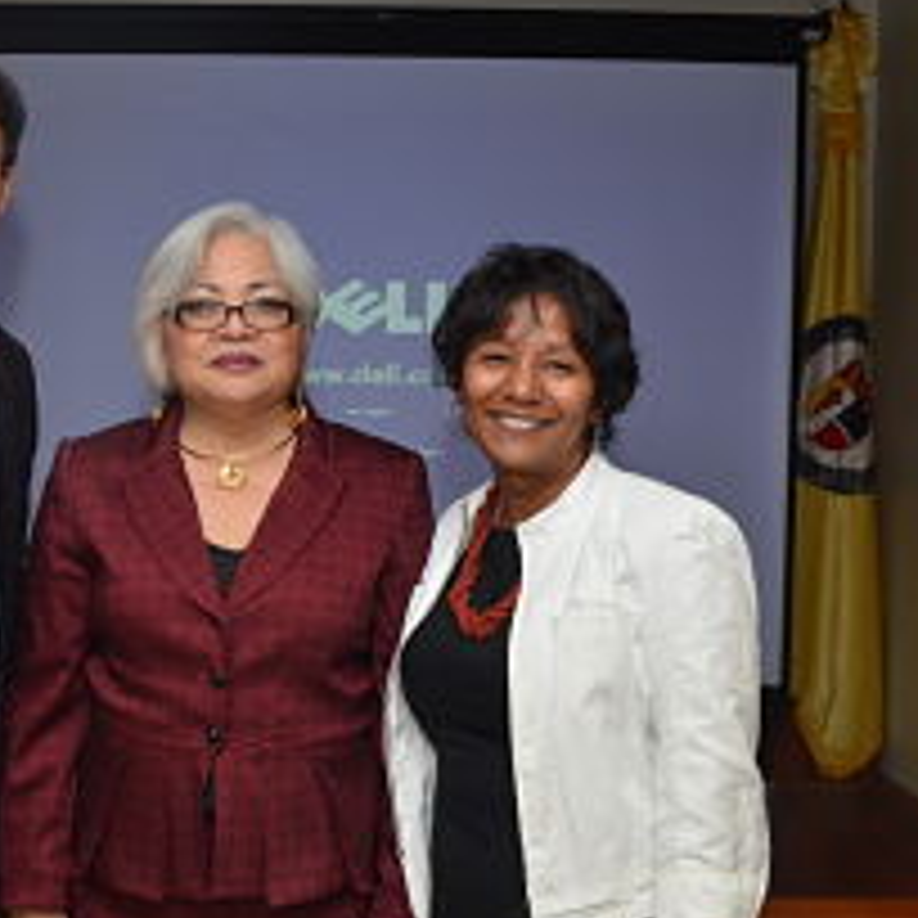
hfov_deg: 32.9
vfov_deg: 34.0
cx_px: 162
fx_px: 1500
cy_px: 493
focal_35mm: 50
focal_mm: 20
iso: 640
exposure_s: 1/125
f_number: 8
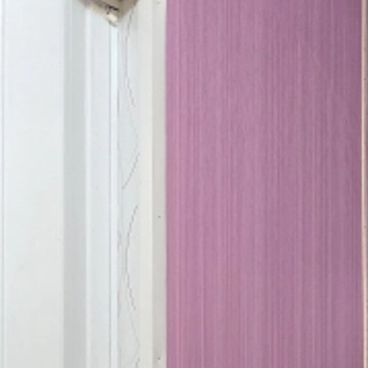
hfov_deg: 22.5
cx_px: 436
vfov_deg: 22.8
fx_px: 854
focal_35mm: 71
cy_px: 409
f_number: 1.7
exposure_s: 1/120
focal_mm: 6.3
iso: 640
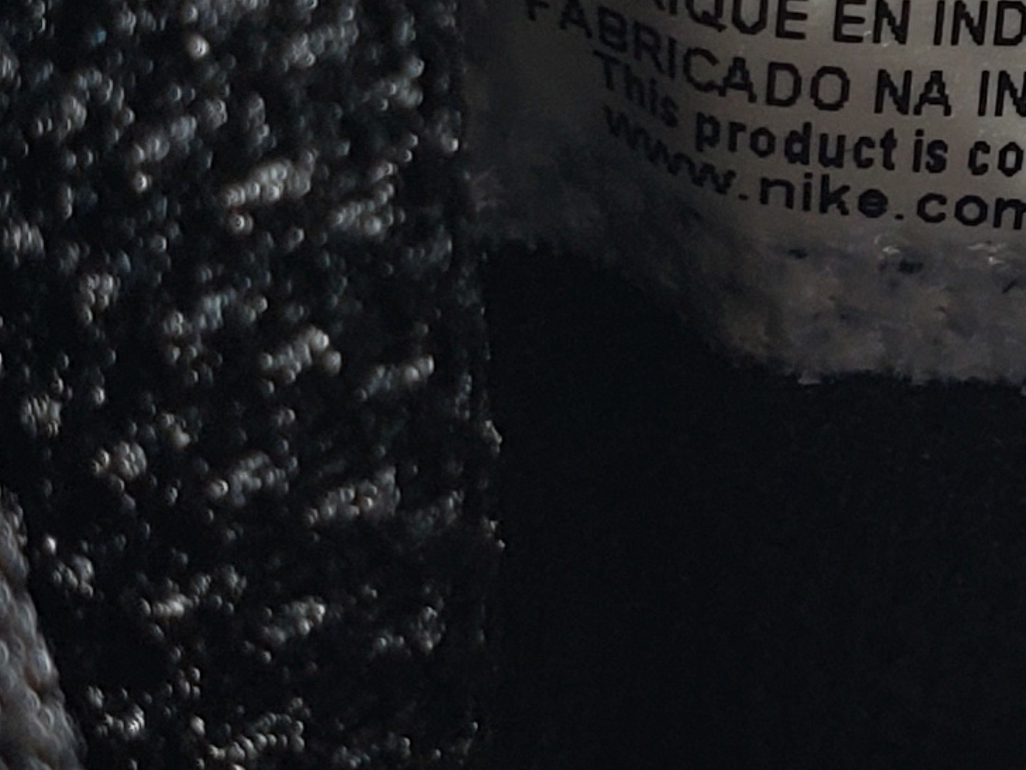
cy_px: 210
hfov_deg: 13.3
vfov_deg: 10.3
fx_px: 4268
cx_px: 1298
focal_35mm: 144
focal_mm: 4.3
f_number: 2.4
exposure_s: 1/100
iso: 80
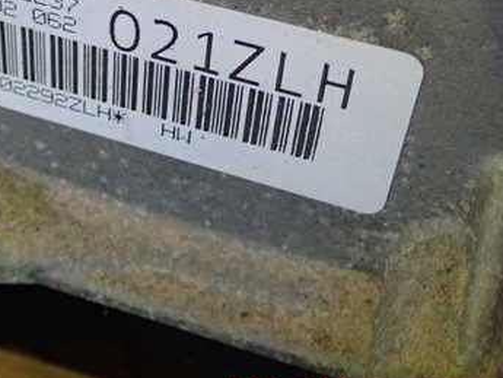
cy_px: 85
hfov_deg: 28.9
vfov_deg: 22.0
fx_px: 959
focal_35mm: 66
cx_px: 124
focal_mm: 6.83
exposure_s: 1/25
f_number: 2.7
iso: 800
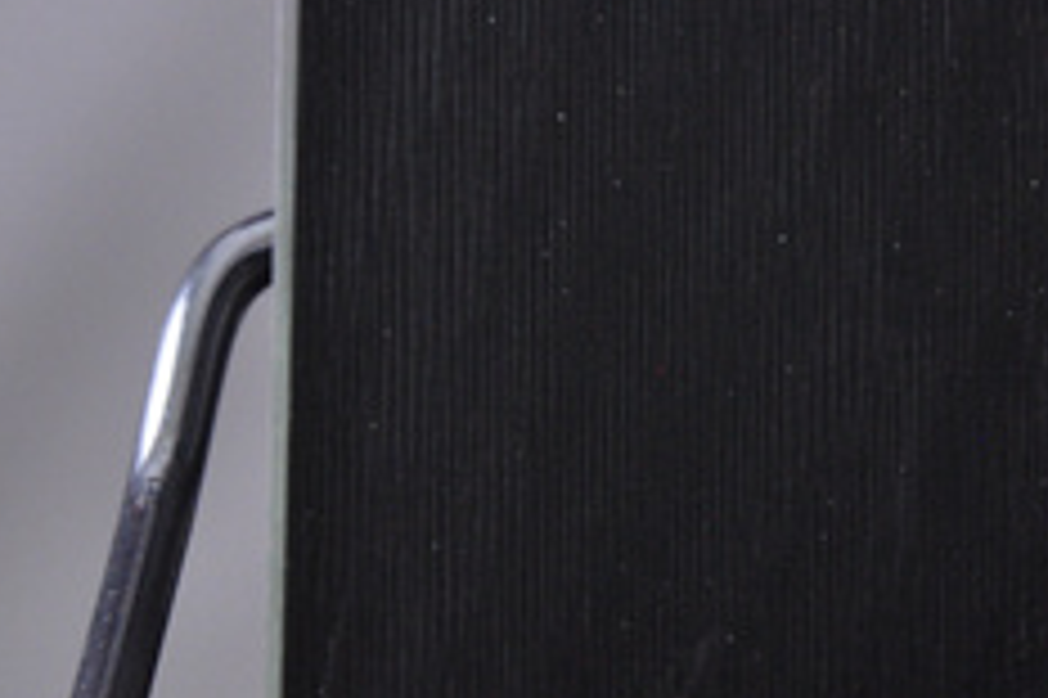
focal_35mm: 304
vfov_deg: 4.5
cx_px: 904
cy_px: 205
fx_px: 8842
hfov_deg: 6.8
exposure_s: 1/125
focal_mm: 105
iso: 3200
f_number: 9.5
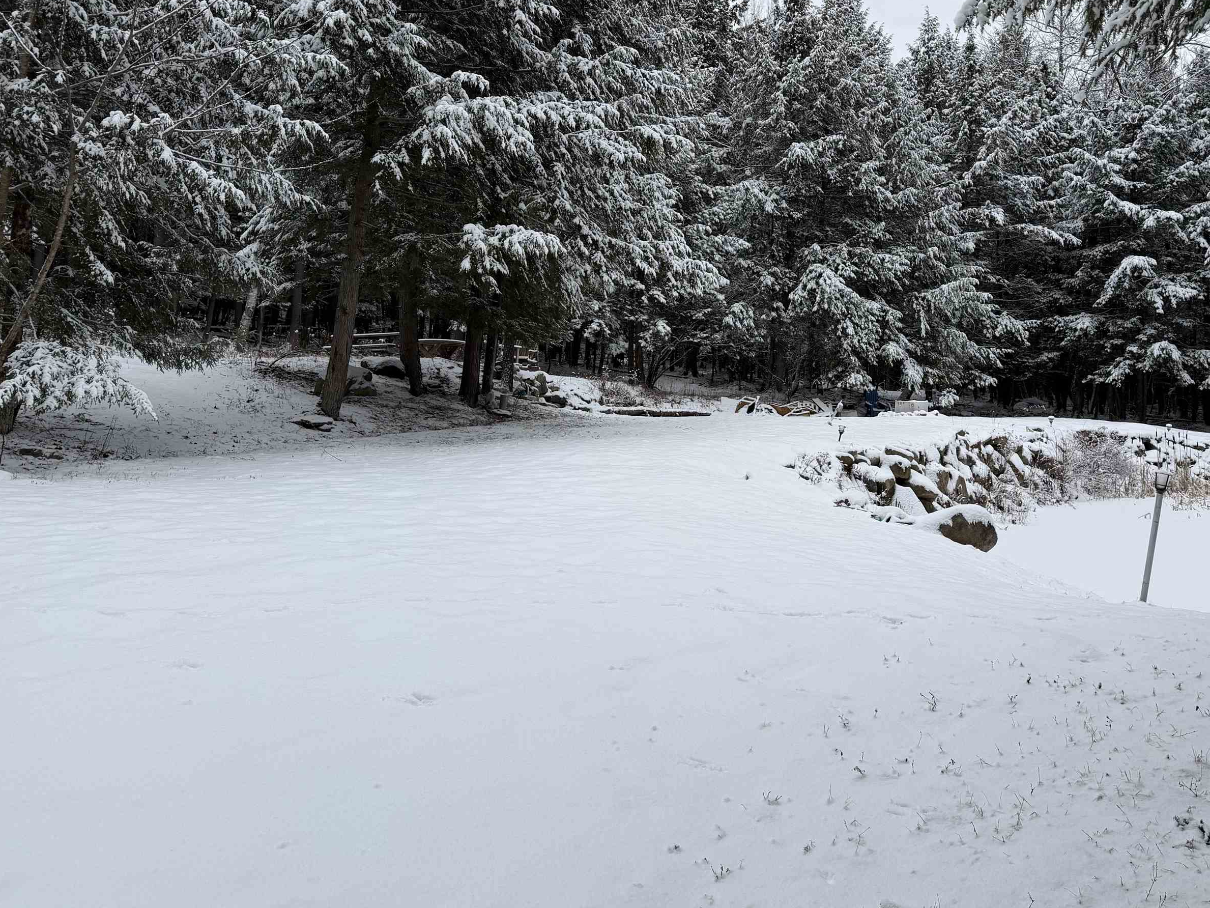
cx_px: 746
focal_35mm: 31
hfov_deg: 57.7
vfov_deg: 45.0
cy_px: 334
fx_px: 1084
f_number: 1.78
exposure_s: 1/2110
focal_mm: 6.76
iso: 80
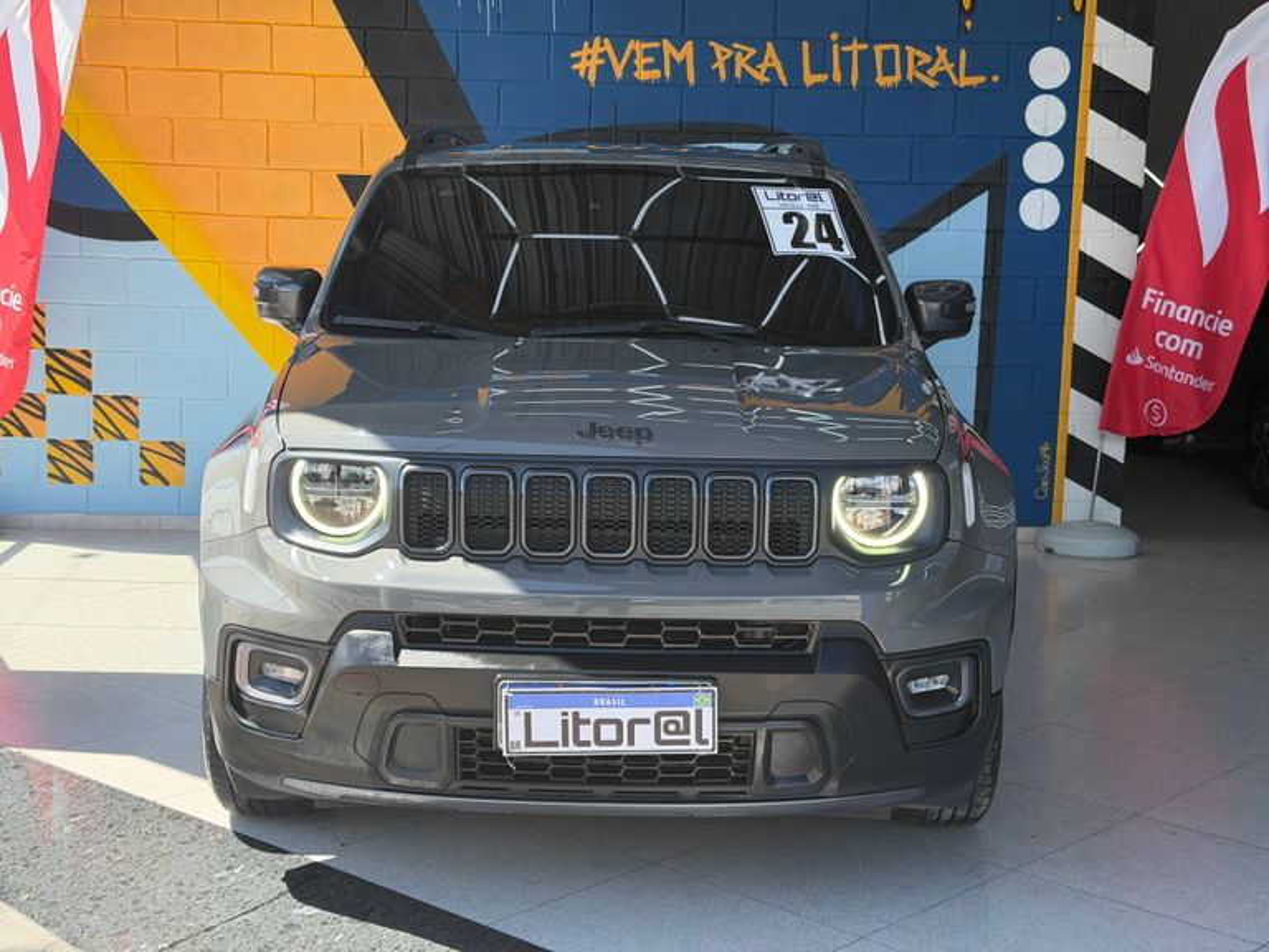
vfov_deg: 30.3
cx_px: 634
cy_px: 476
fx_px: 1760
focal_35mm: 48
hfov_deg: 39.7
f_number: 1.78
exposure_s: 1/1403
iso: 100
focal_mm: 6.76
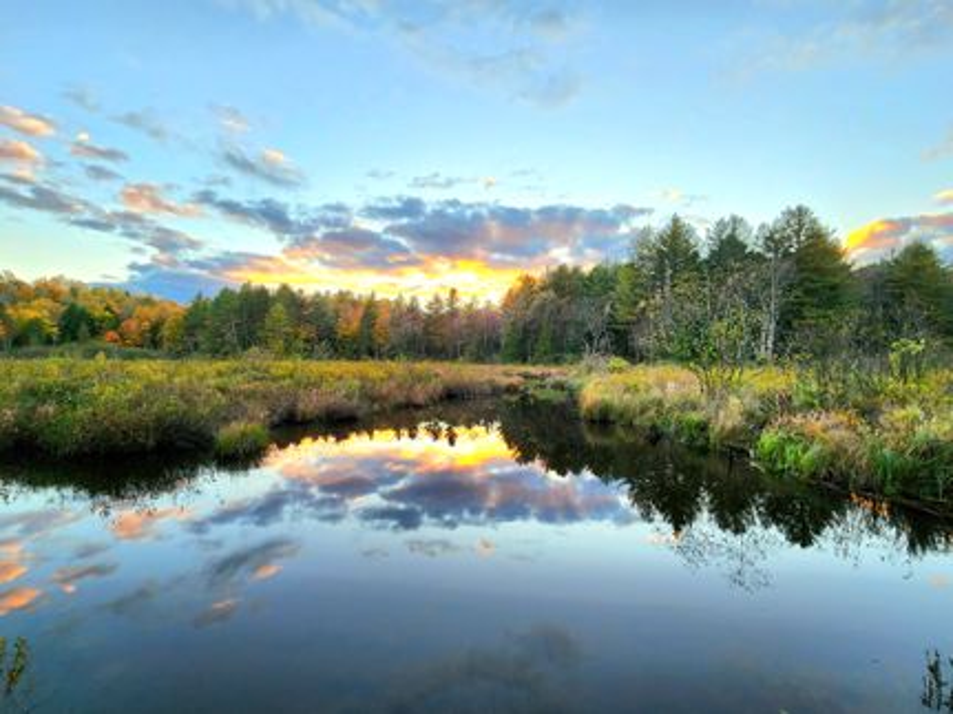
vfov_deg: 89.9
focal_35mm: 13
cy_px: 357
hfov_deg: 106.2
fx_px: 358
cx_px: 476
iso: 64
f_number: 2.2
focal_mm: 2.2
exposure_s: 1/120
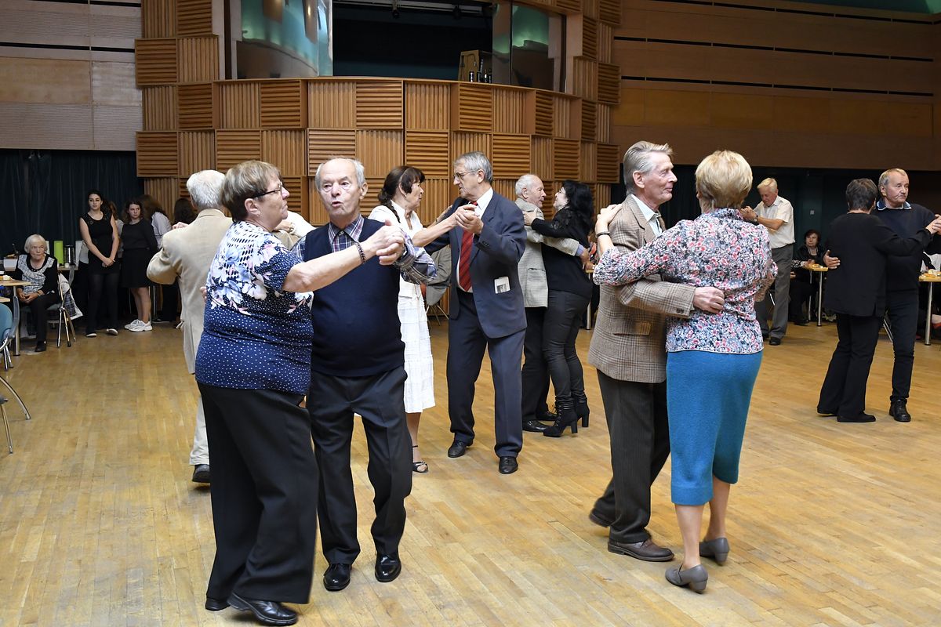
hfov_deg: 51.3
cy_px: 314
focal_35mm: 38
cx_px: 470
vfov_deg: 35.5
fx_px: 980
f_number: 6.3
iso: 3200
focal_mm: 25
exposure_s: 1/125
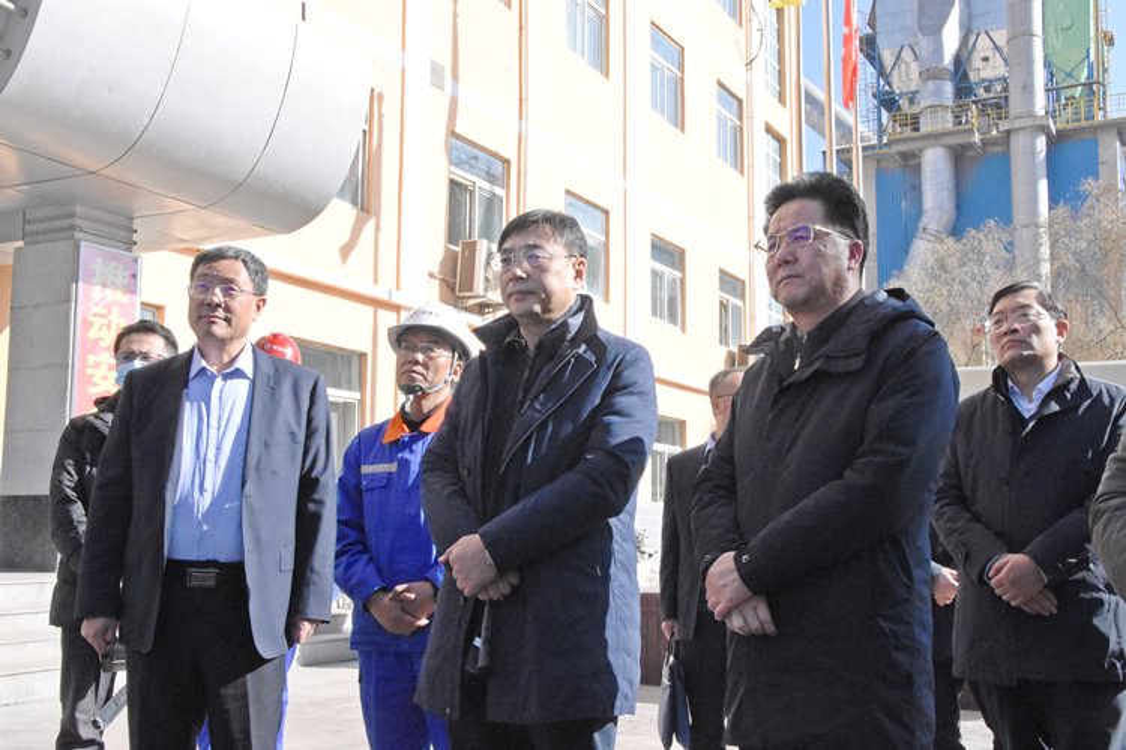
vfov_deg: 34.2
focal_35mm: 39
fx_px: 1220
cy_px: 375
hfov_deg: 49.6
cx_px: 563
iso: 5000
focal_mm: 26
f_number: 18
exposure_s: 1/1250
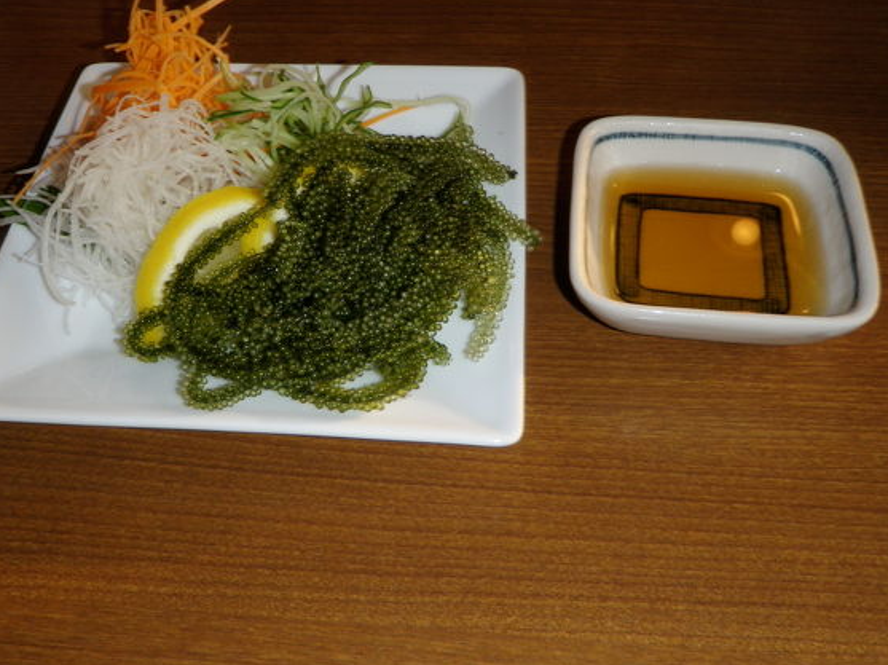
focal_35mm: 42
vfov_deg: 34.2
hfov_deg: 44.8
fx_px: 1077
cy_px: 281
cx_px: 400
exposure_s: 1/40
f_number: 6.3
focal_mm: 6.53
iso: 100
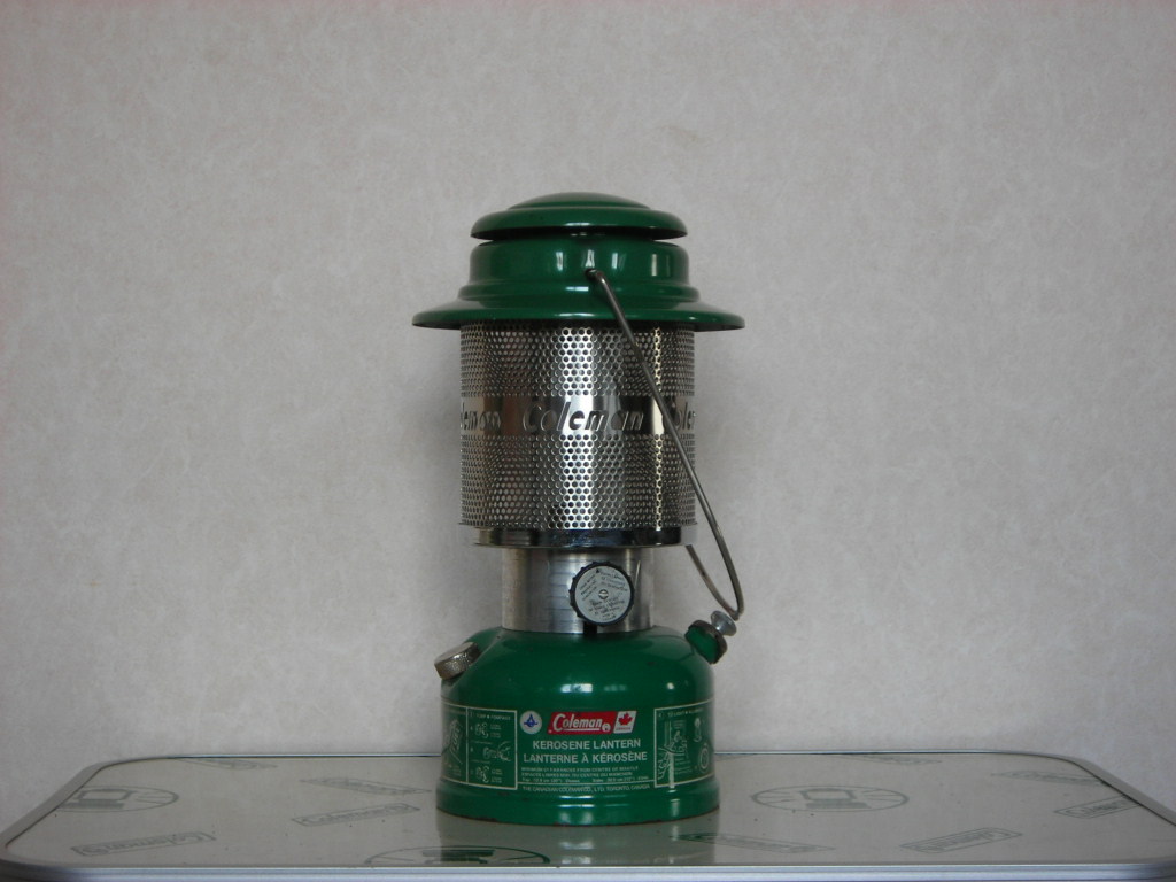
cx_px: 588
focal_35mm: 77
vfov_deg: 19.1
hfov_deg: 25.3
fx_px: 2616
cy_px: 441
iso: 50
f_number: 4.2
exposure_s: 1/13.2
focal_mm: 12.7
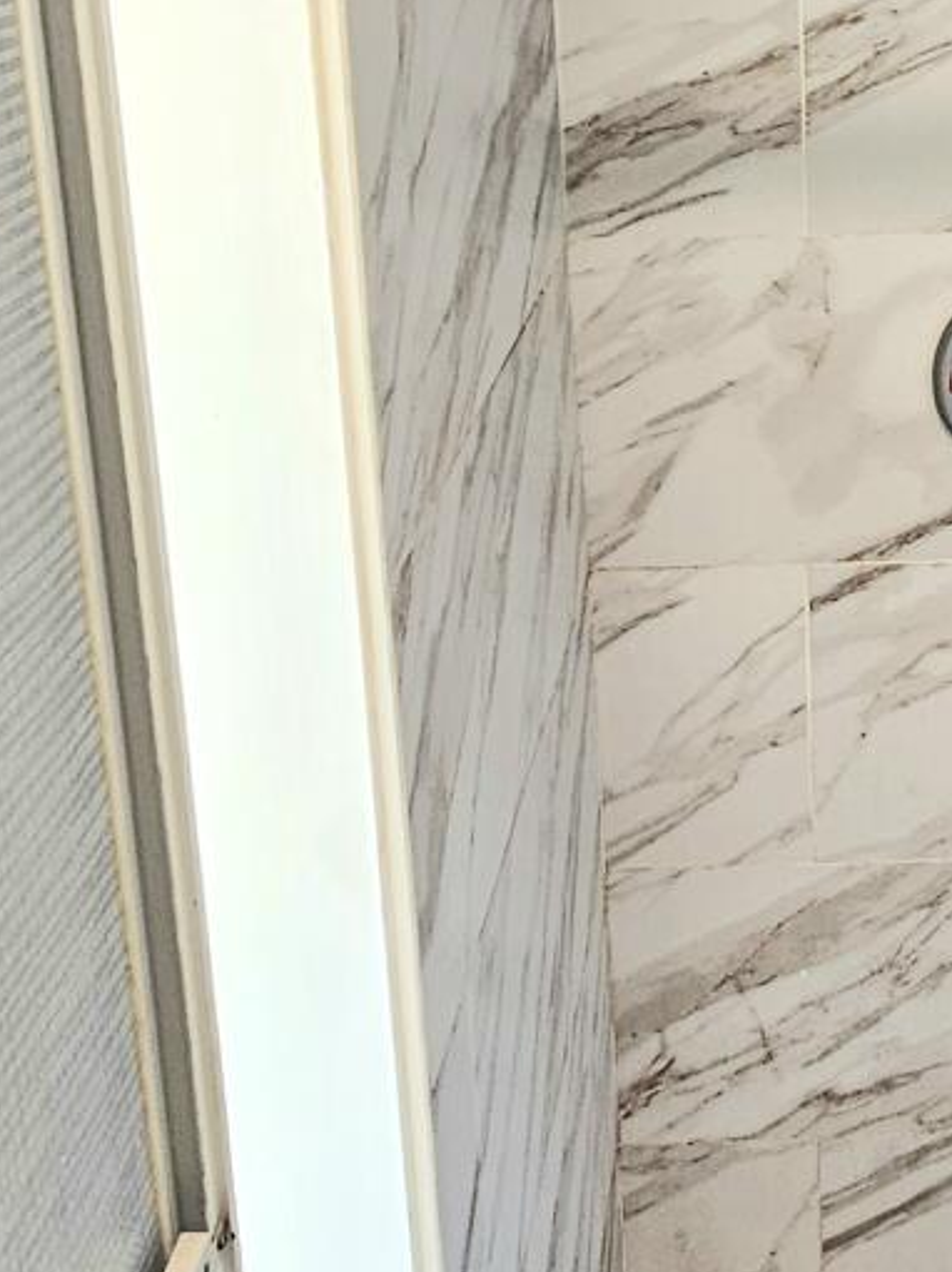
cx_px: 992
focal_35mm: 51
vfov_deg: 36.2
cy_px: 254
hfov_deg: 26.7
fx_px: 1872
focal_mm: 2.2
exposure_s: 1/60.2
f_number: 2.2
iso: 200
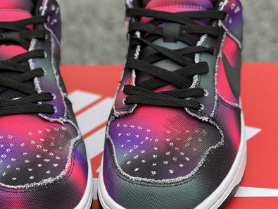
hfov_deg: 16.4
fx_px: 963
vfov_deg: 12.3
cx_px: 107
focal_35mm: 120
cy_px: 115
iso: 32
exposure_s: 1/121
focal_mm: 7.5
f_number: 2.2
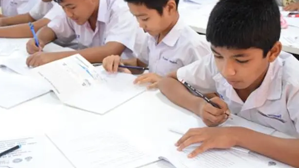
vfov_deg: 22.3
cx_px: 147
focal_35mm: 54
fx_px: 425
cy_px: 100
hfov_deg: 38.7
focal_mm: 27
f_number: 4
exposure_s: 1/100
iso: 3200
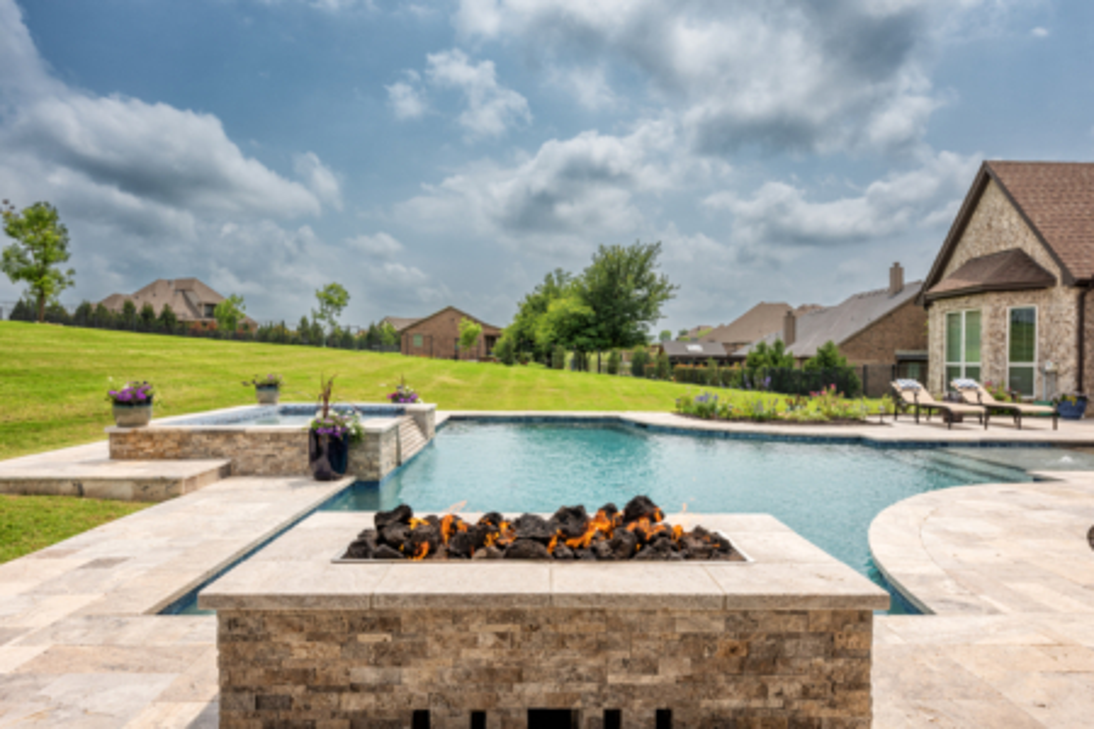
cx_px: 547
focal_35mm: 22
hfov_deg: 78.6
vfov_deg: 57.2
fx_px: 669
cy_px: 364
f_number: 7.1
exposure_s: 1/1250
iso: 125
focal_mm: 22
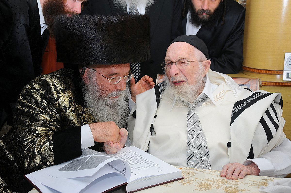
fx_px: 424
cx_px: 146
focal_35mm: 52
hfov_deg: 37.9
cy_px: 96
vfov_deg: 25.7
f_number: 5.6
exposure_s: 1/100
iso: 250
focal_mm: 35
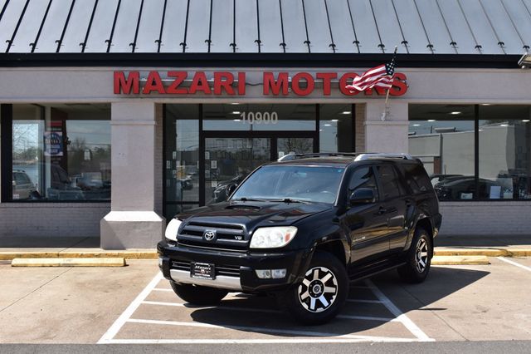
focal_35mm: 45
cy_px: 177
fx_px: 663
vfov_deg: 29.8
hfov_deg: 43.6
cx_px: 266
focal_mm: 30
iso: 400
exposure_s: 1/500
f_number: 11
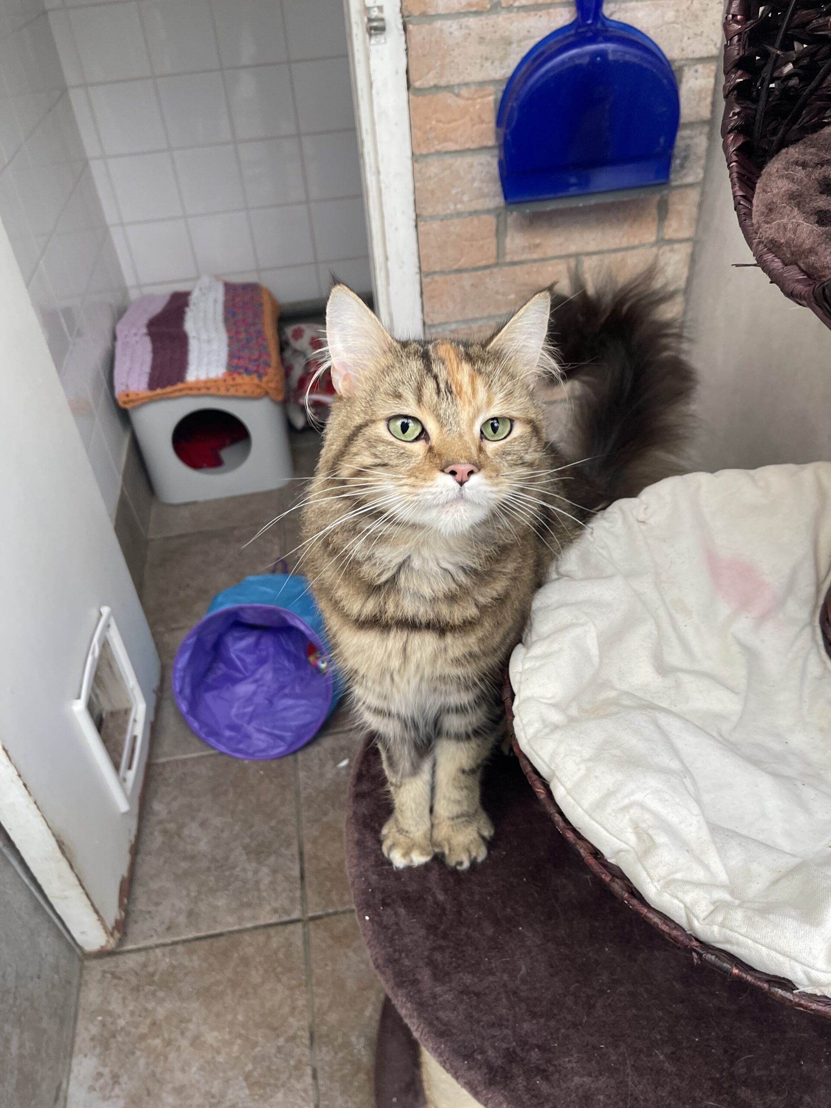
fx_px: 832
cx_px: 416
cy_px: 554
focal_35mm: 26
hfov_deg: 53.1
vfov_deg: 67.3
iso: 125
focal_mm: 5.1
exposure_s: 1/97
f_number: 1.6
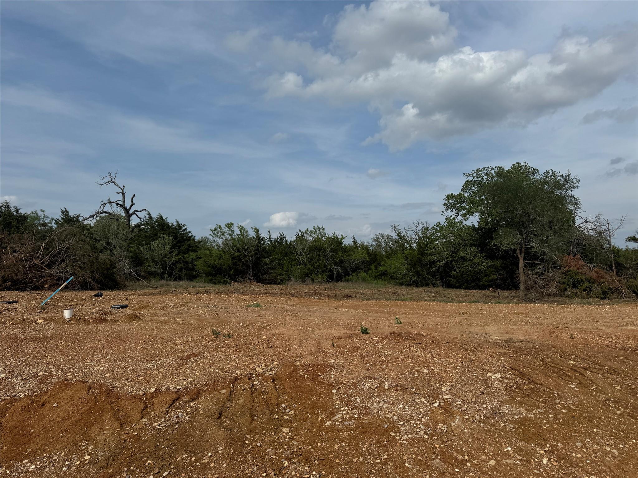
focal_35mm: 24
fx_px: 442
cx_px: 319
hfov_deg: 71.6
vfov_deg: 56.8
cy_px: 239
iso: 80
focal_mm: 6.76
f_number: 1.78
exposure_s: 1/7937
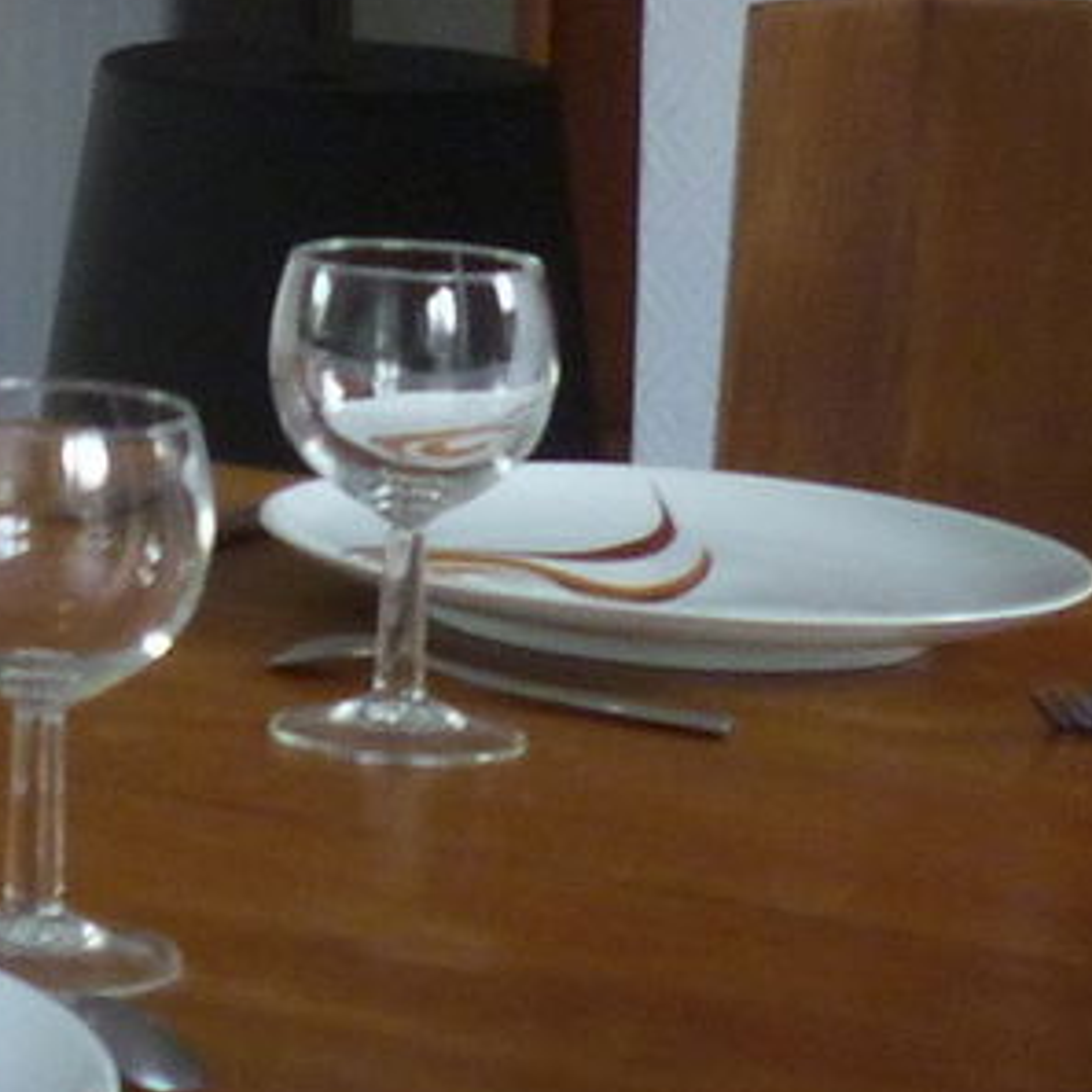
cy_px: -588
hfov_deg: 10.5
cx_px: -824
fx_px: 5603
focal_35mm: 157
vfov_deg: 10.7
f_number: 2.8
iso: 250
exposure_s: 1/30
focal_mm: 5.5
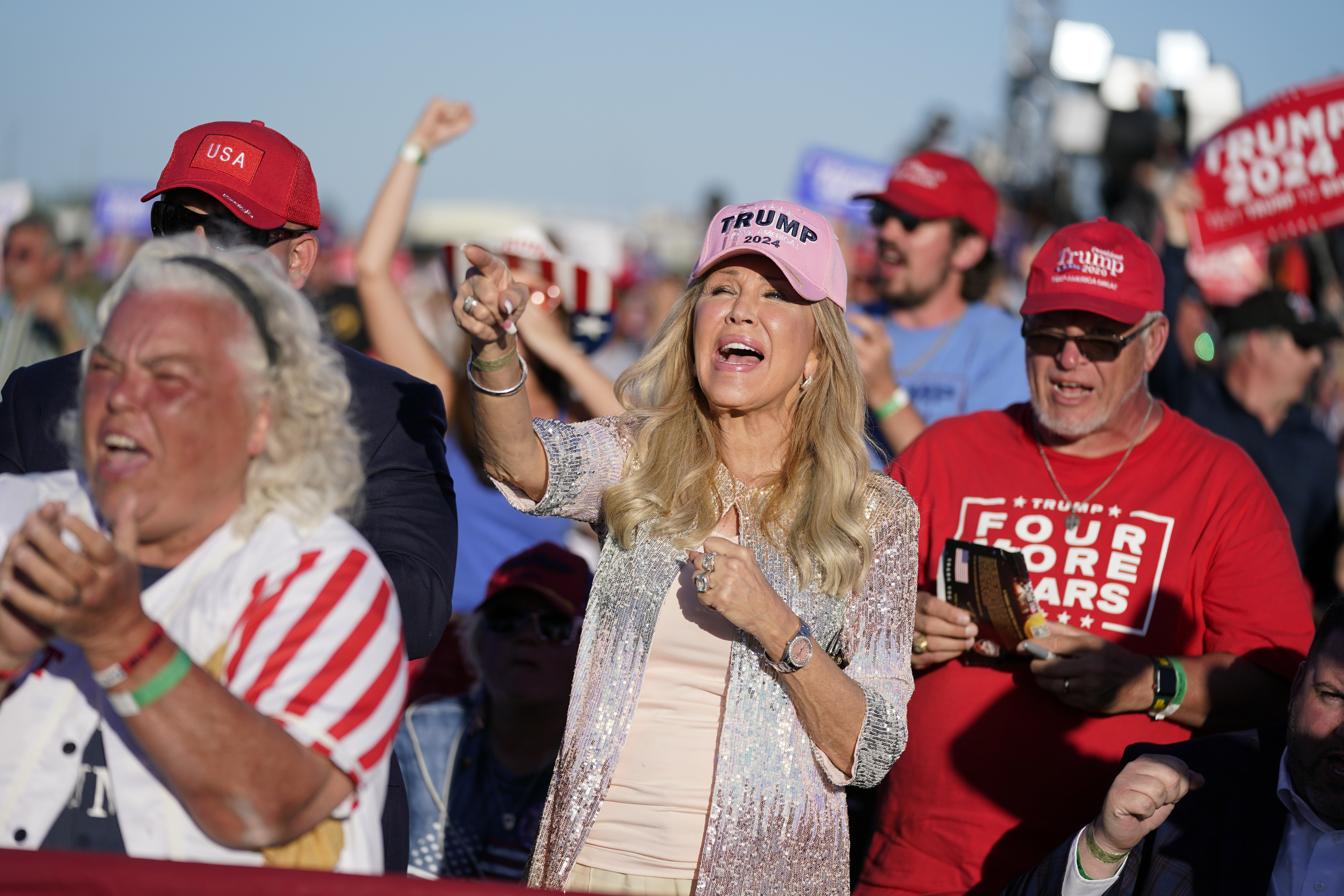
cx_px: 672
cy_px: 448
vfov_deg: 11.0
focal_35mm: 125
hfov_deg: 16.4
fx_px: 4666
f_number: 2.8
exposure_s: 1/6400
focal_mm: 125
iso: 200
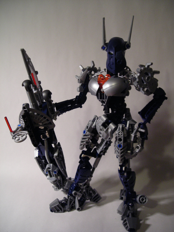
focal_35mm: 38
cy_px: 116
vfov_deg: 49.0
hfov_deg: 37.7
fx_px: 255
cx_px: 87
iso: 200
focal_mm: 6.3
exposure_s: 1/8.3
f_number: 3.2
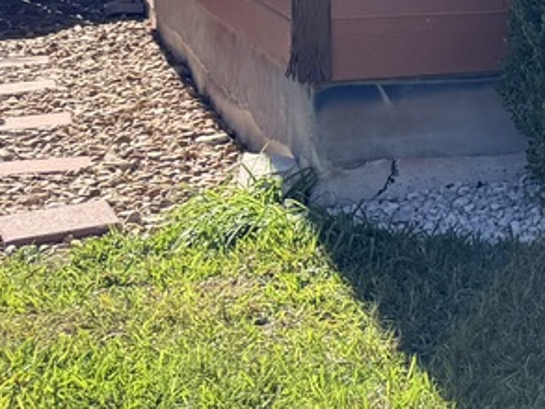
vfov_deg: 12.1
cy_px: -182
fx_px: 1859
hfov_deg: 12.9
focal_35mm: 118
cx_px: 1291
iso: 80
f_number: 1.78
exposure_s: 1/2331
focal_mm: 6.76
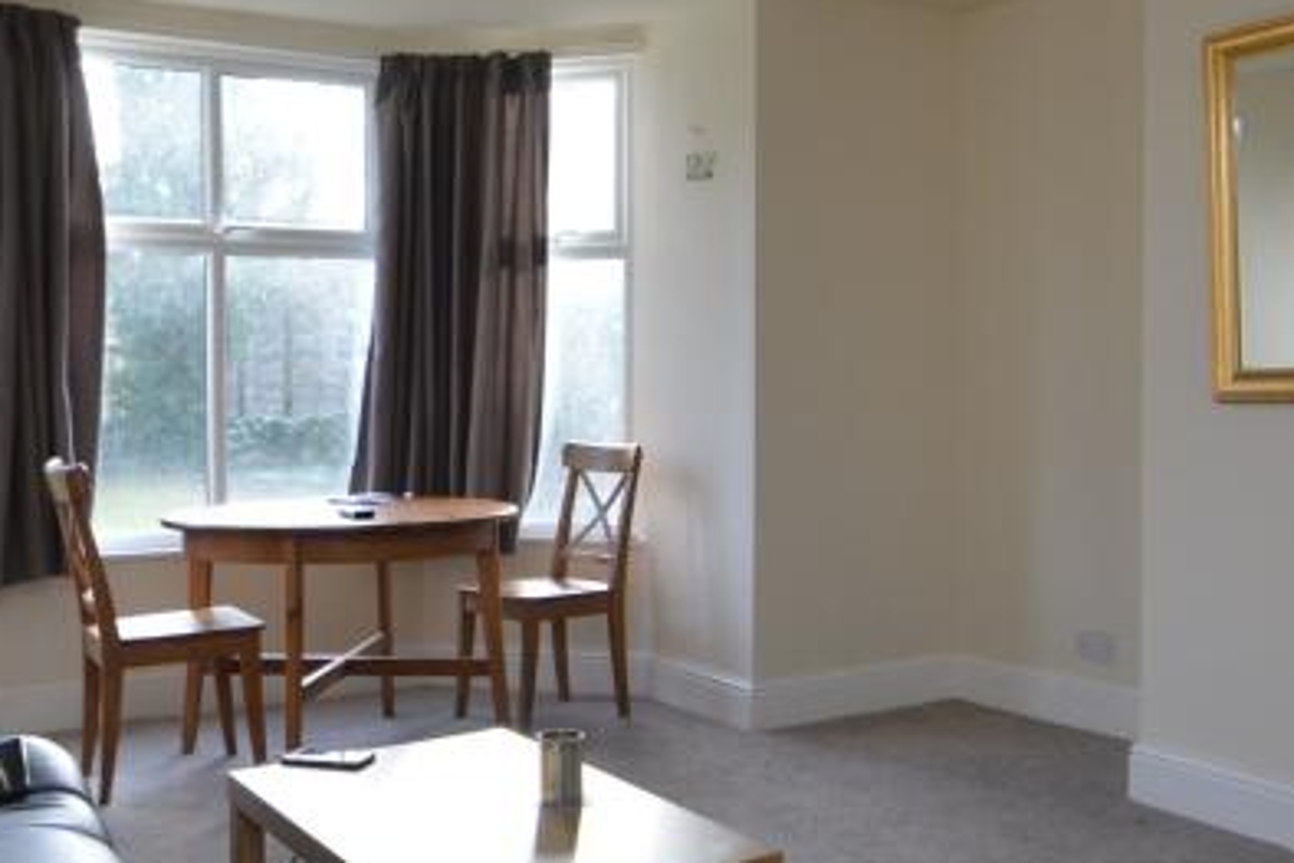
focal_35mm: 39
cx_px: 765
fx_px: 1402
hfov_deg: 49.3
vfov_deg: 34.2
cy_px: 433
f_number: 4.8
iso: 400
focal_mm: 10
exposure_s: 1/90
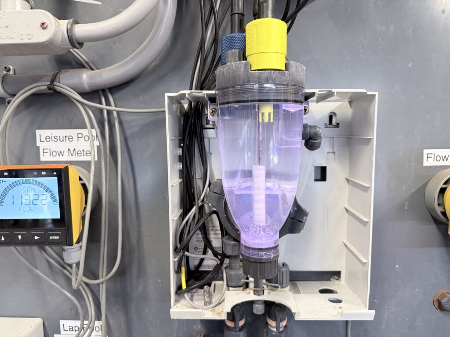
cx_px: 225
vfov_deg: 56.8
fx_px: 312
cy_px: 168
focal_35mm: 24
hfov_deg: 71.6
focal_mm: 6.76
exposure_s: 1/59
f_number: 1.78
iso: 400
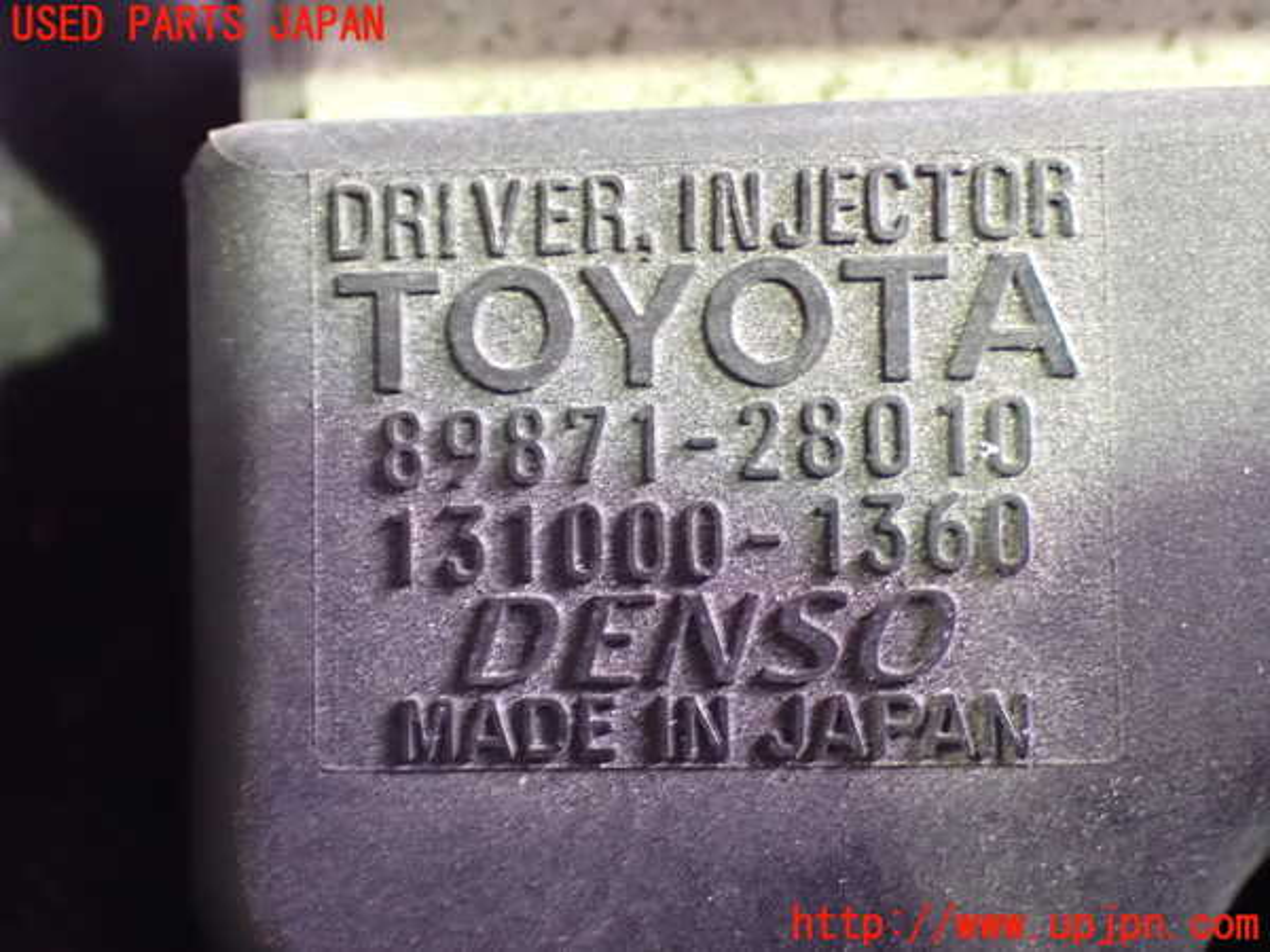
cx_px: 635
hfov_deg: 33.2
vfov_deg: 25.2
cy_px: 476
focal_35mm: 58
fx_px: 2128
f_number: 3.5
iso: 1600
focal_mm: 10.35
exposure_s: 1/10
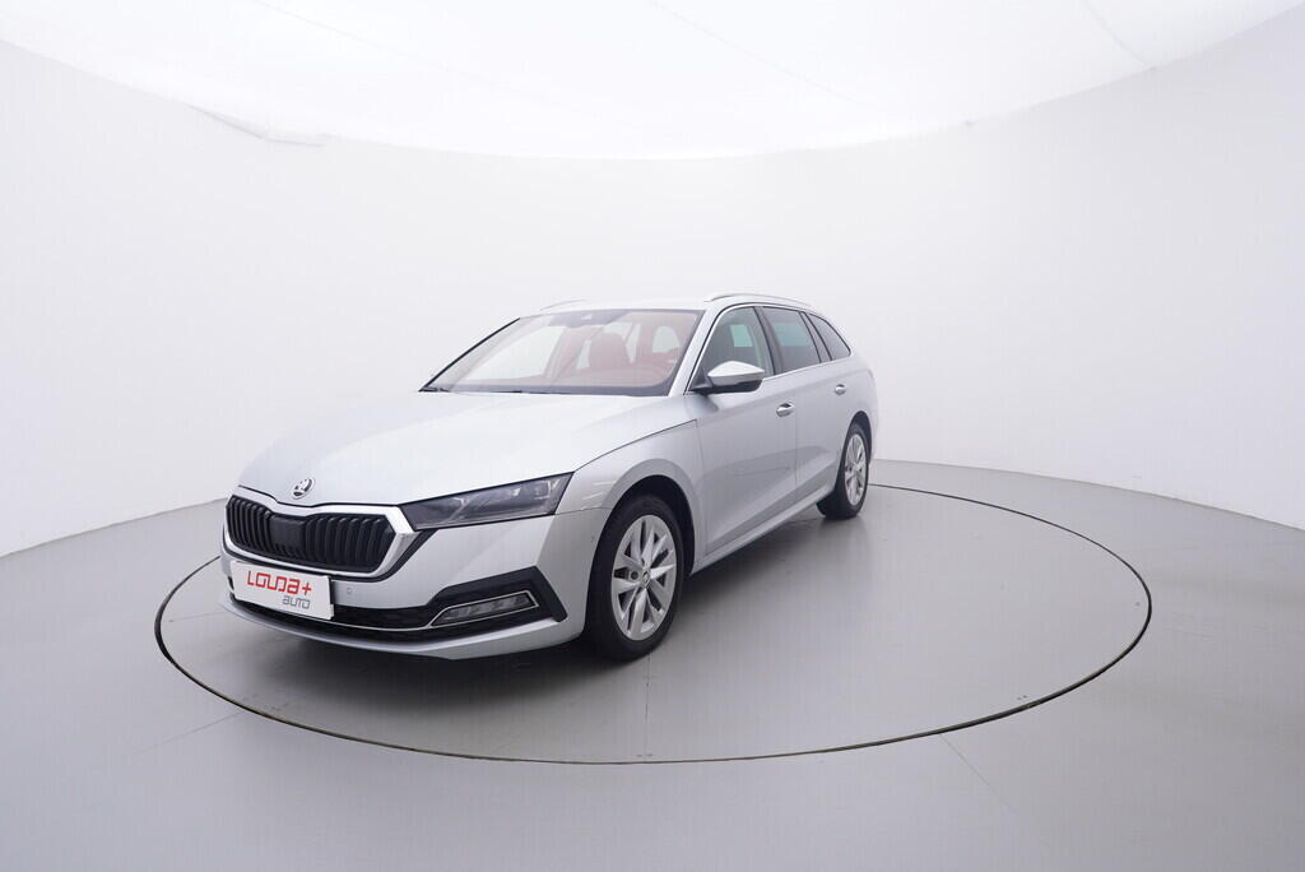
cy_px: 436
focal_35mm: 22
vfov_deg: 56.2
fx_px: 816
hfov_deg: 77.3
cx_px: 652
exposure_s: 1/80
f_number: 5
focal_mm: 15
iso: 200
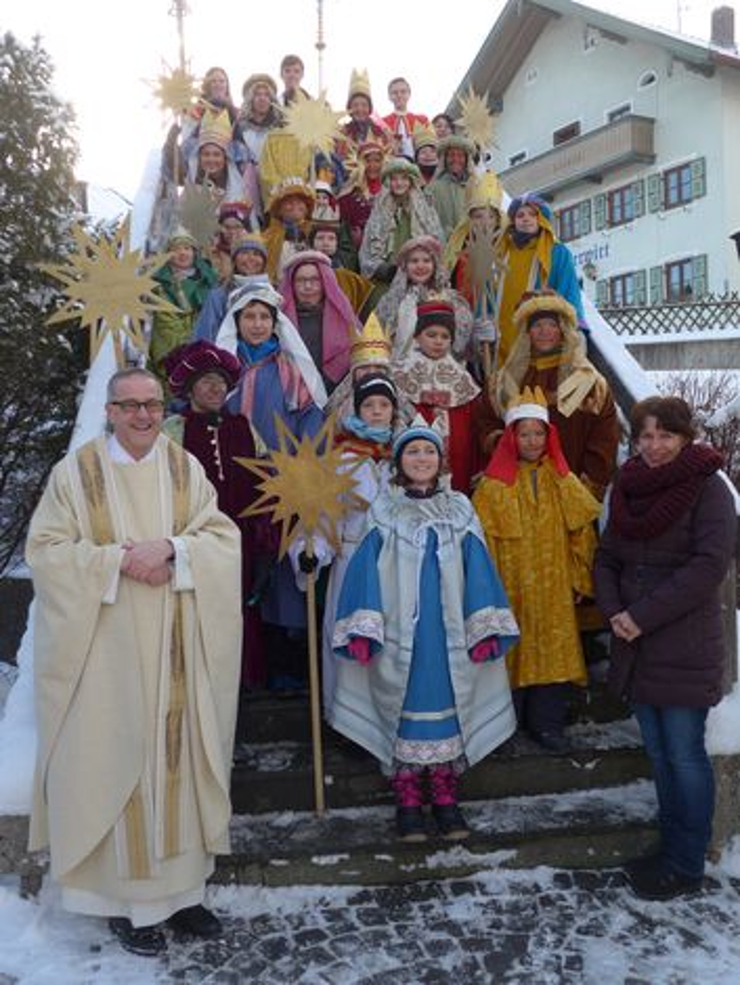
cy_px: 492
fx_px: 968
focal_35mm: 34
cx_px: 370
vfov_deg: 53.9
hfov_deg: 41.8
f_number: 2.8
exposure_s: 1/200
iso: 80
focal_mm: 7
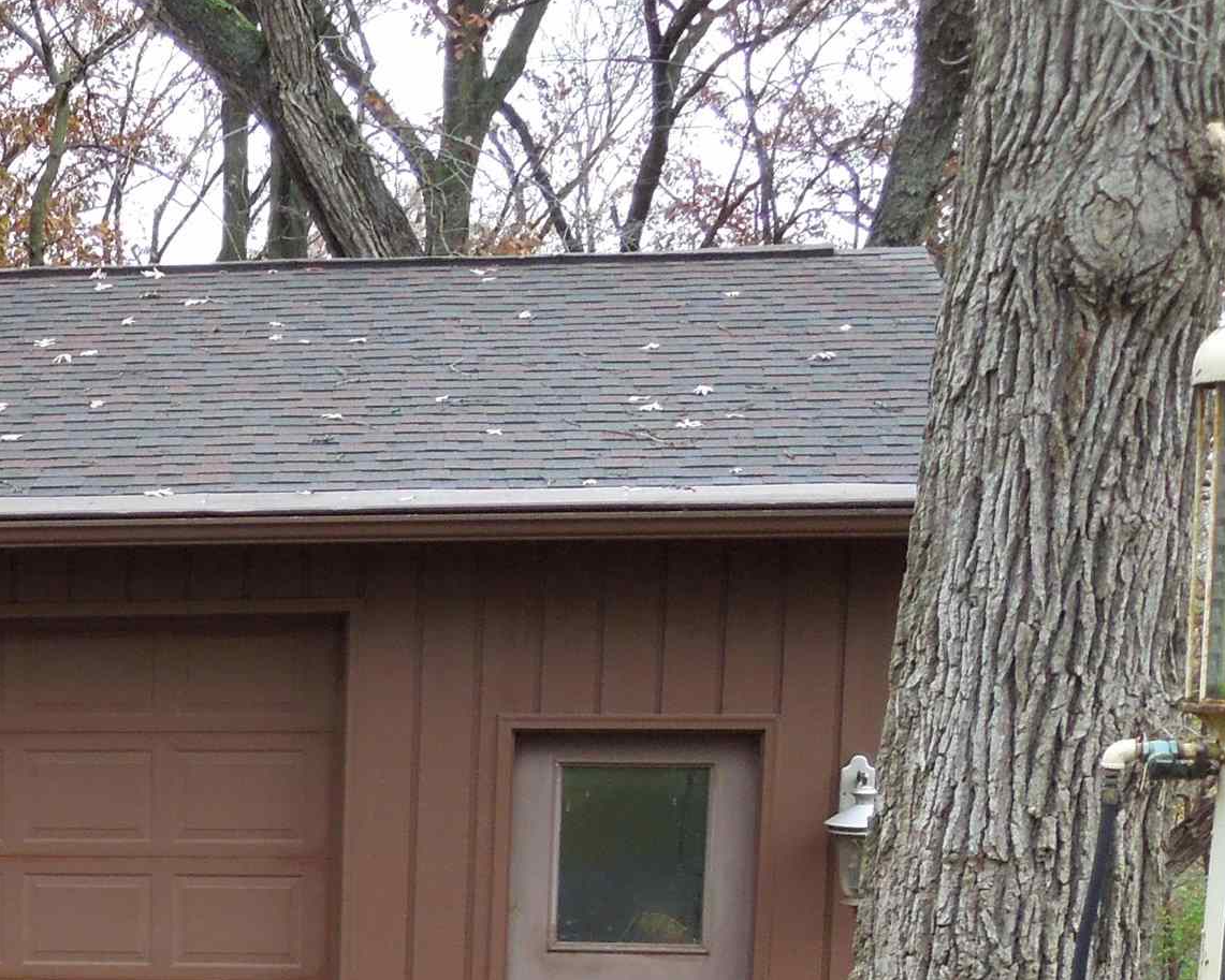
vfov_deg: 16.0
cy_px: 1232
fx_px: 3336
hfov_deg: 19.5
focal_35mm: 92
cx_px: -260
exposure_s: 1/50
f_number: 3.7
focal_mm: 6.3
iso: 250
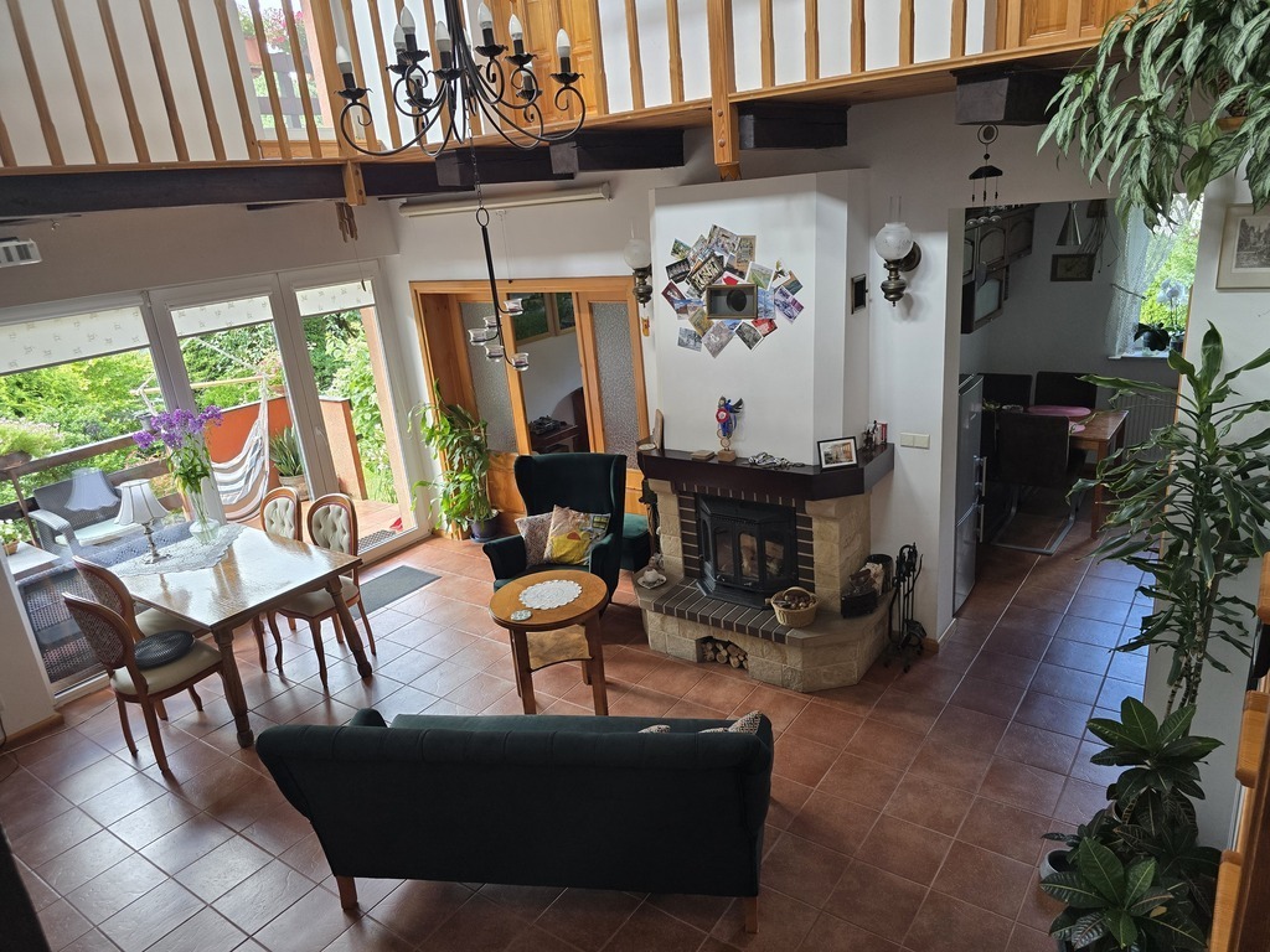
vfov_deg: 58.9
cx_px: 635
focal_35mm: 23
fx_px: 844
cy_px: 476
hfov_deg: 73.9
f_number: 1.7
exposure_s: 1/180
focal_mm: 6.3
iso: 160
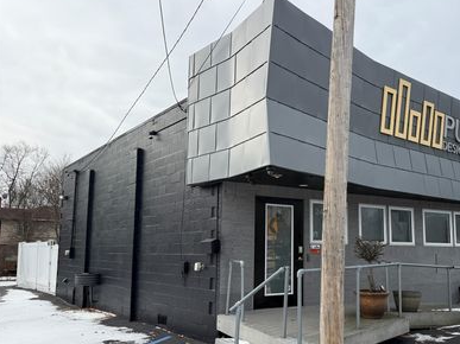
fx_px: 412
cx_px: 291
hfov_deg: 57.6
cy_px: 206
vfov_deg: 45.2
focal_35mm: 31
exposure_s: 1/1727
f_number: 1.78
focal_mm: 6.76
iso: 80
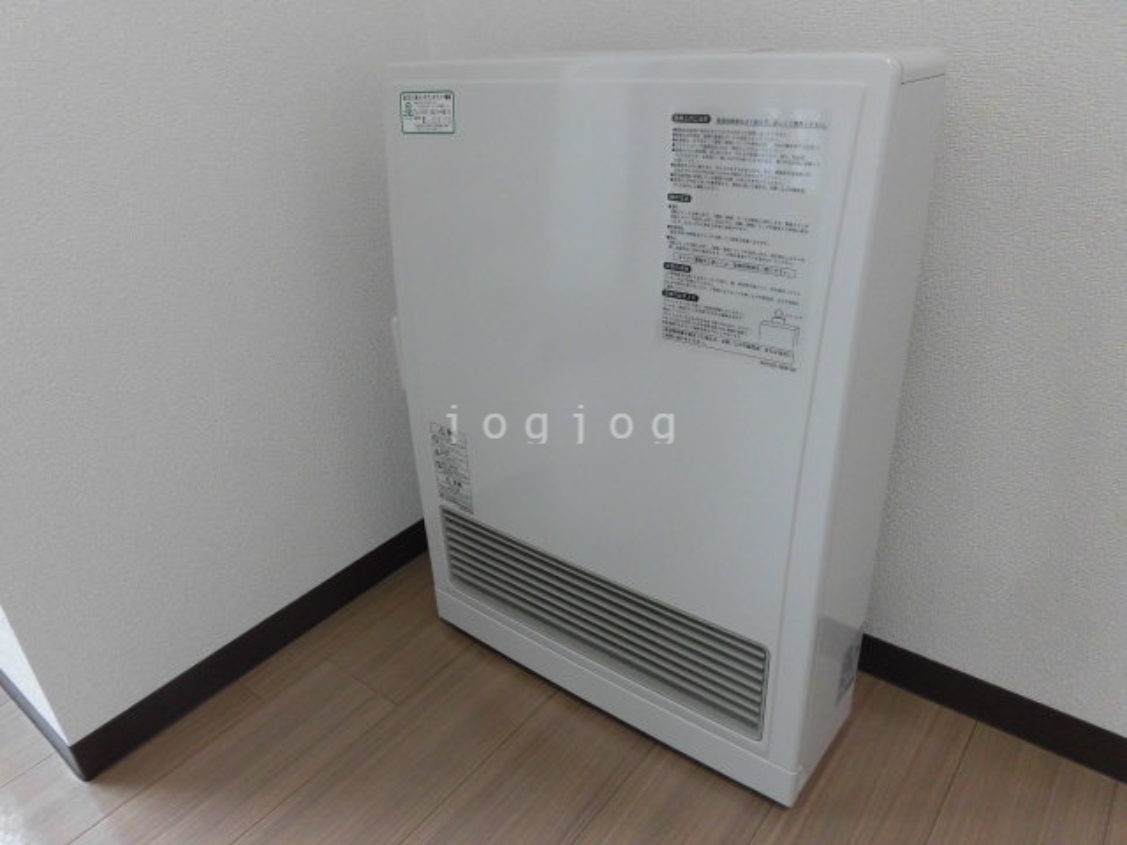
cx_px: 564
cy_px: 422
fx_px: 781
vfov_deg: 56.8
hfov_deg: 71.6
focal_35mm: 24
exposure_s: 1/60
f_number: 3.1
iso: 200
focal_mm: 4.3
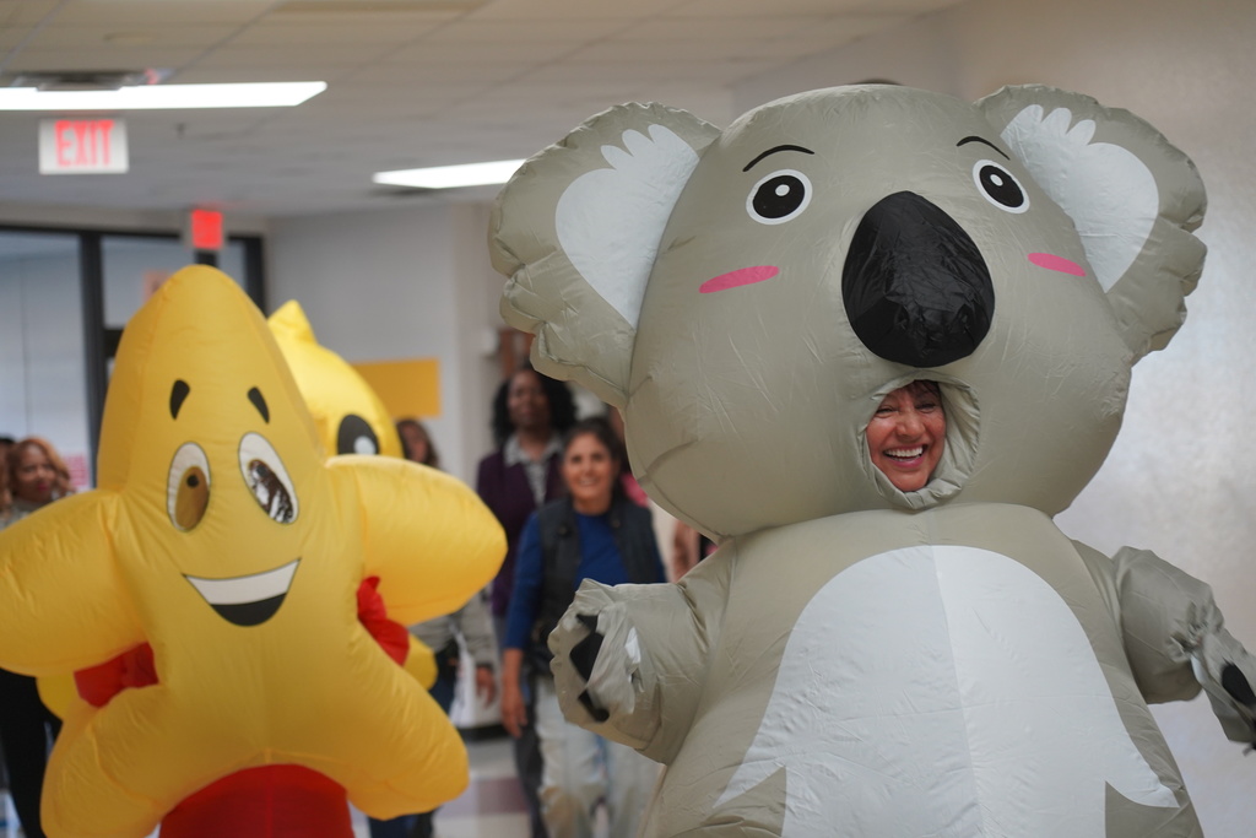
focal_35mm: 105
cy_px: 419
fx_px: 3664
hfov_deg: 19.5
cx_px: 628
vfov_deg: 13.0
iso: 1600
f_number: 4
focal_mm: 105
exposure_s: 1/160
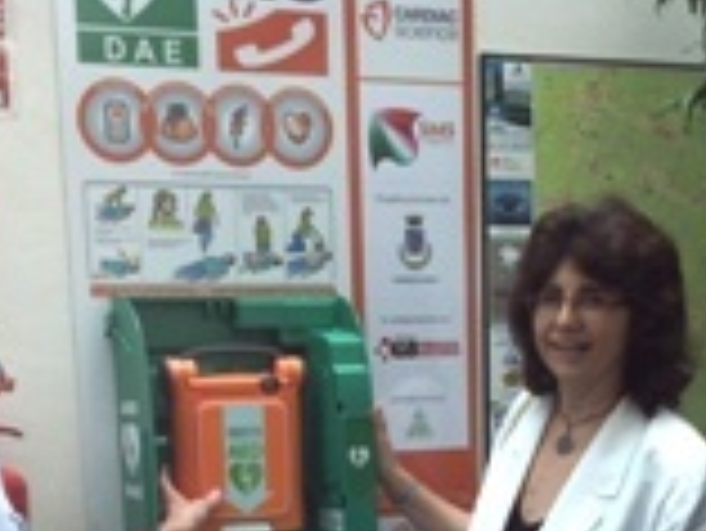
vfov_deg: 15.9
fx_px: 1817
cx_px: 418
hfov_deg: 22.0
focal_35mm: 89
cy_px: 664
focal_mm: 4.28
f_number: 2.4
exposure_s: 1/17
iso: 80
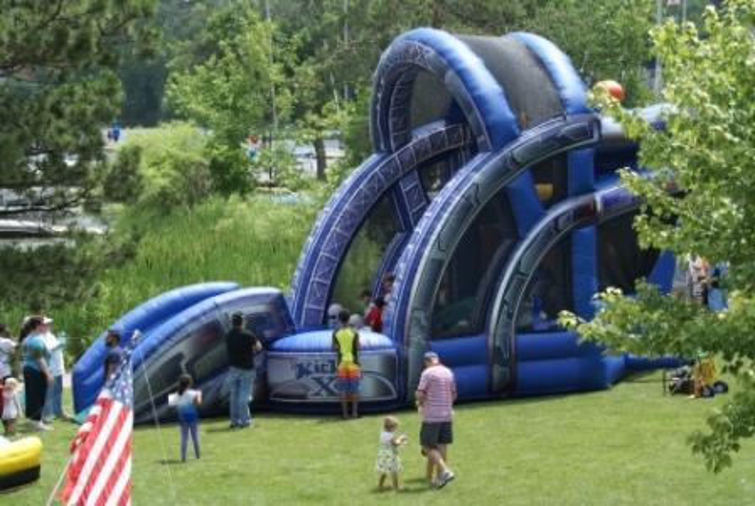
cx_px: 378
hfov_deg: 18.2
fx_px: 2362
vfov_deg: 12.2
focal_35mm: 112
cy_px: 253
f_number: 8
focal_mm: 75
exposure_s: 1/160
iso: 100
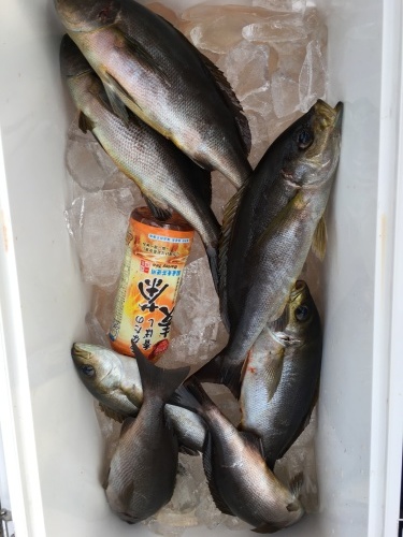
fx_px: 450
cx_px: 202
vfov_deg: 61.7
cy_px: 268
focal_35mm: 29
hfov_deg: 48.2
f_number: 2.2
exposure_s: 1/120
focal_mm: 4.15
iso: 25
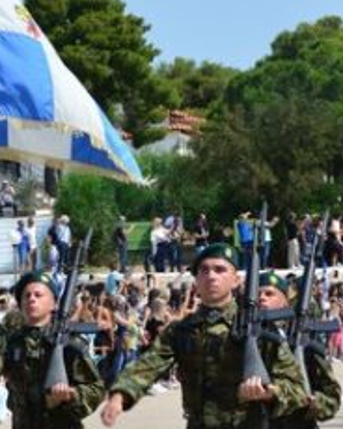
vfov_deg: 9.7
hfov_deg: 7.7
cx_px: 7
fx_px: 2525
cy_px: 313
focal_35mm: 199
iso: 250
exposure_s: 1/250
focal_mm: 65
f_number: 9
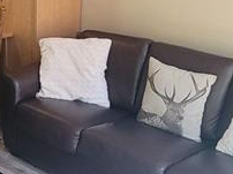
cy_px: 46
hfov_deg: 28.7
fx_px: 444
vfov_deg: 22.0
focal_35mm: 66
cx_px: 42
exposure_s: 1/60
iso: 250
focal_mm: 2.2
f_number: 2.2
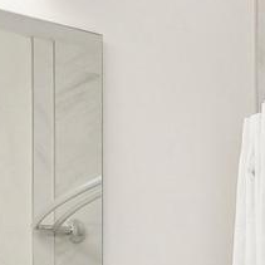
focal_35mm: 93
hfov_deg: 18.1
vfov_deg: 17.0
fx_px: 805
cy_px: 395
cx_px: 286
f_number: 6.3
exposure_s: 1/125
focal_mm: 16
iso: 1250
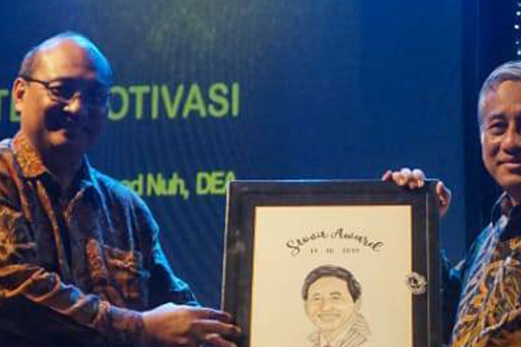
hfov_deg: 25.7
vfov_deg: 17.1
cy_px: 296
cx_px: 271
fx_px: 1144
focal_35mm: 79
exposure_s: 1/100
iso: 100
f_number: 8
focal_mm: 25
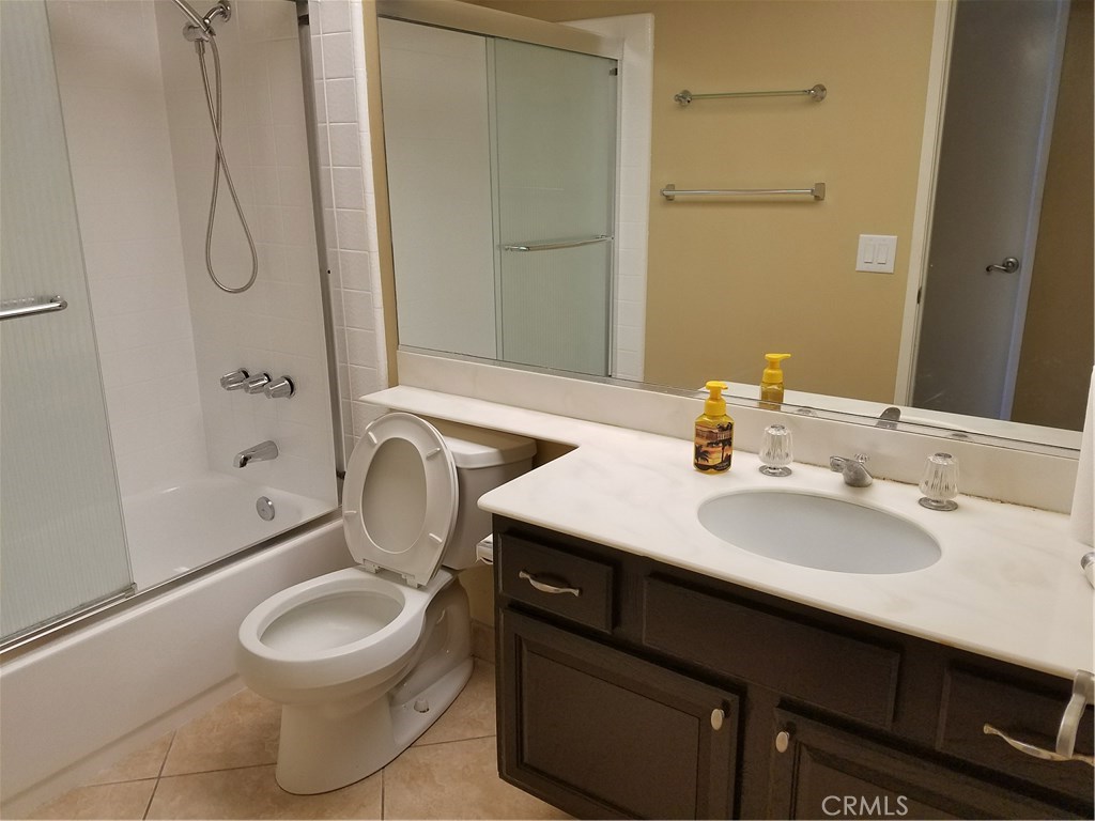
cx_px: 548
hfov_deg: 67.3
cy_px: 410
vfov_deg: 53.1
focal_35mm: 26
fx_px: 822
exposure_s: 1/60
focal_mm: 4.2
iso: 100
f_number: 1.7
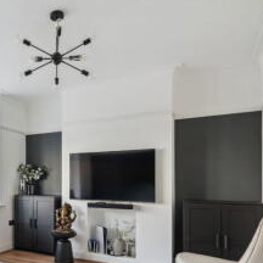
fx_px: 258
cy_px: 188
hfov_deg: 50.1
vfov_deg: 52.3
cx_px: 45
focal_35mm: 30
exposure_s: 1/20
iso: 640
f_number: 8
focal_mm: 16
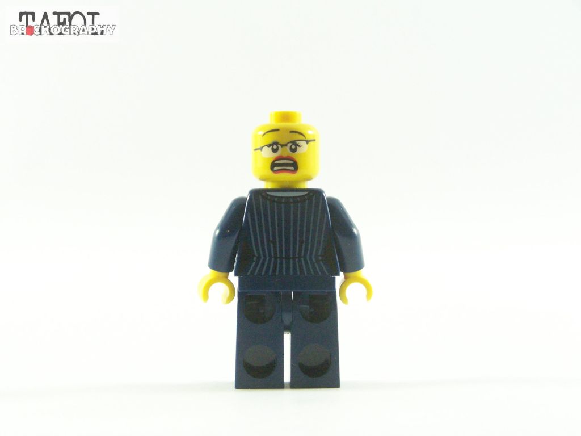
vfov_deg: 15.7
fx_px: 1578
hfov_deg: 20.9
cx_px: 290
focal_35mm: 94
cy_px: 218
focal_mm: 15.6
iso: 400
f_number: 4
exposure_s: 1/60
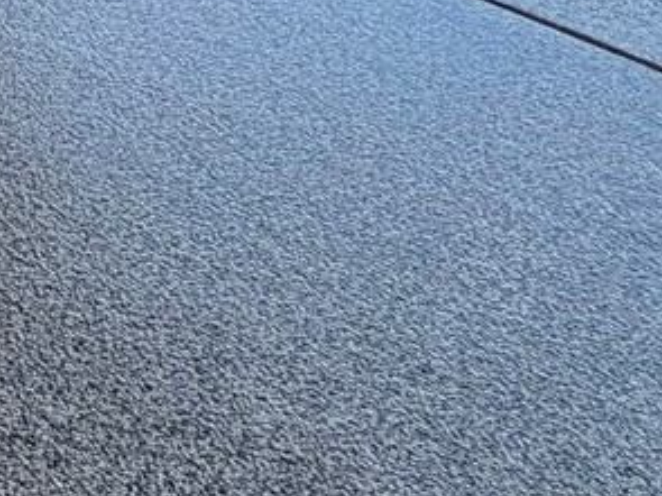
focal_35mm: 76
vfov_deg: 14.7
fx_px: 1453
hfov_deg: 21.4
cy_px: -593
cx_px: -341
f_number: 2.2
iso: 64
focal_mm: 2.22
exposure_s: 1/213
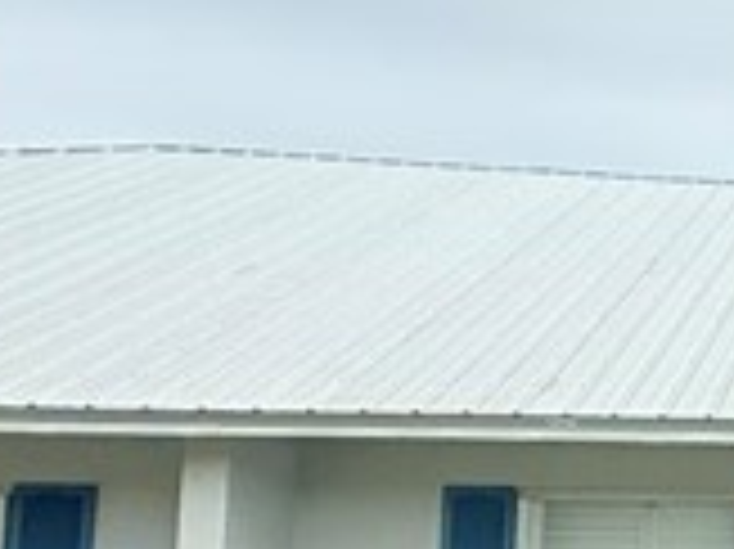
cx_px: 1734
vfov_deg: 16.6
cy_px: 450
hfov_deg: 14.7
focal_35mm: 88
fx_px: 1865
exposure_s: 1/701
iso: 50
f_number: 2.2
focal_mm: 2.22
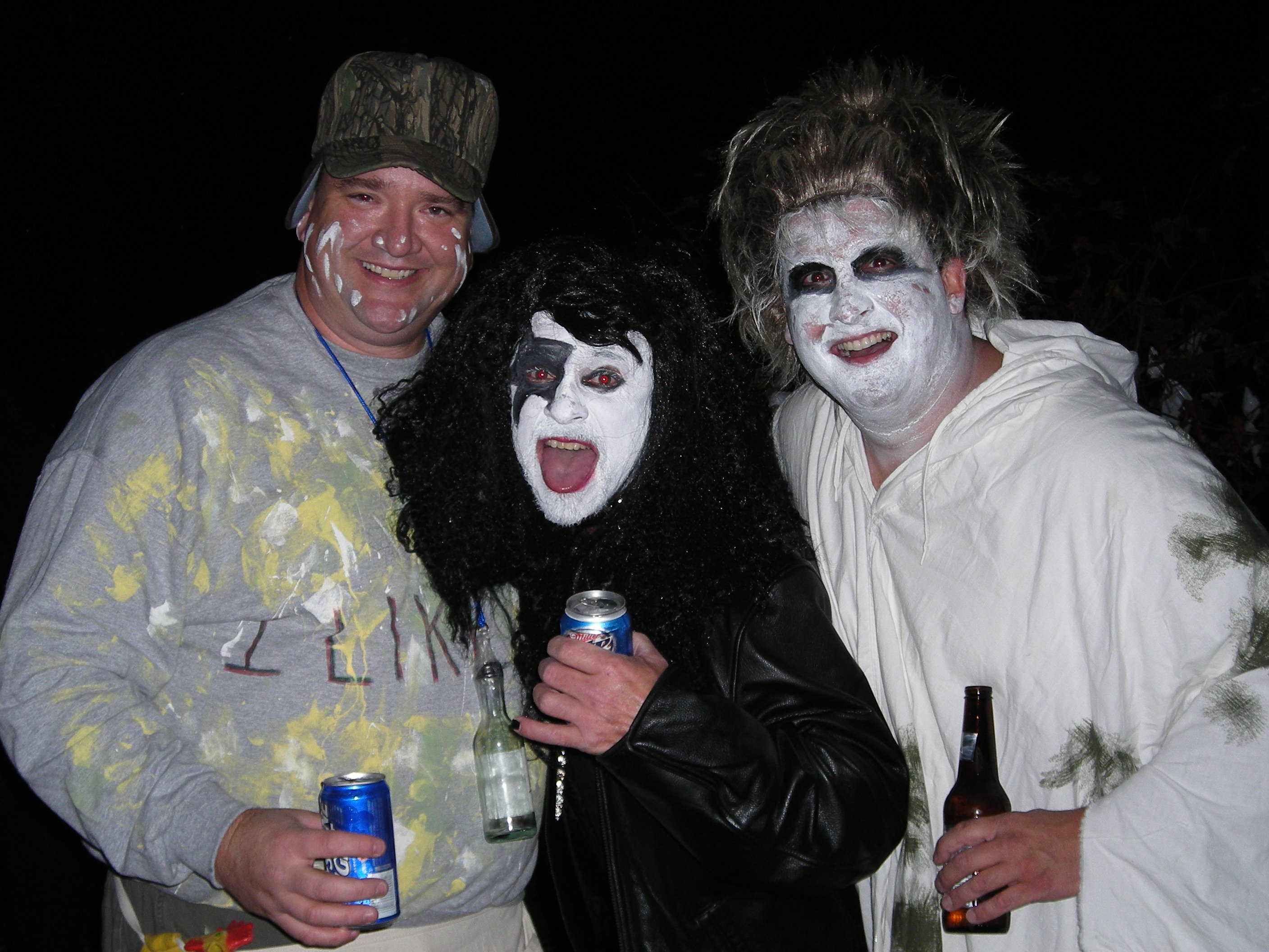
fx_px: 2016
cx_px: 634
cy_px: 476
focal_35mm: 55
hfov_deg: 34.9
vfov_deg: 26.6
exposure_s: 1/60
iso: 114
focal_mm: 9.1
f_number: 3.6
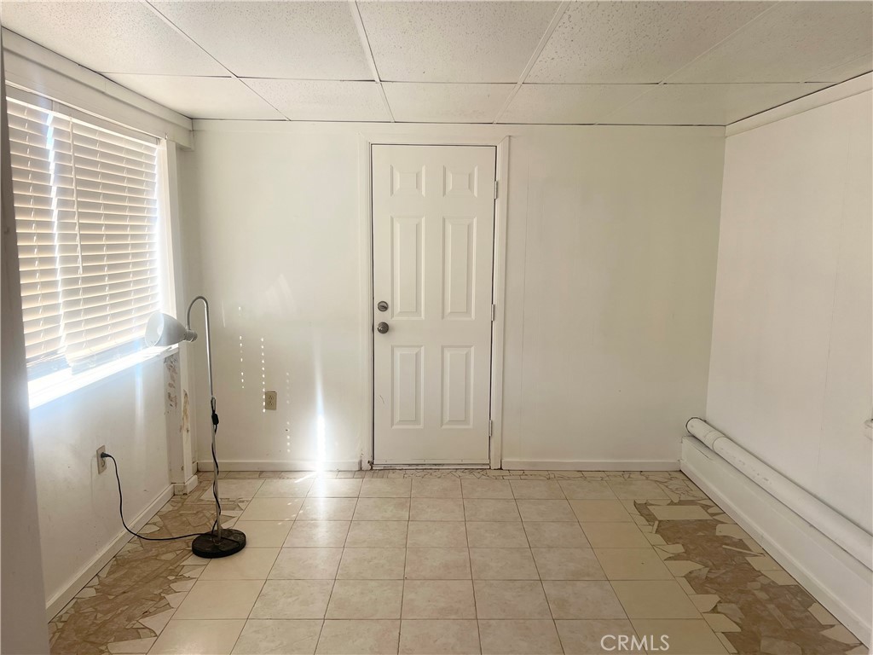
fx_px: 656
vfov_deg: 53.1
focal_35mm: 26
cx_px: 436
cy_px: 328
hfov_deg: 67.3
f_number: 1.5
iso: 50
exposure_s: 1/302
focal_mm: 5.7
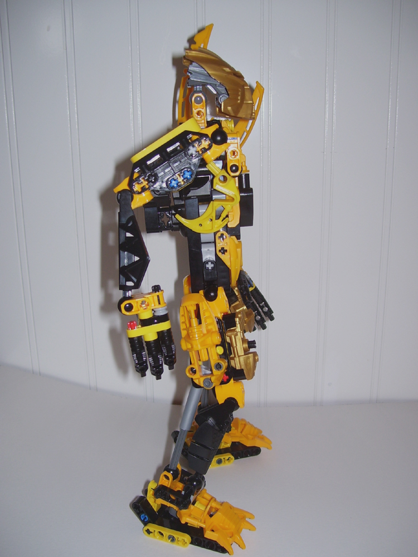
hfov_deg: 39.7
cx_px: 209
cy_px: 278
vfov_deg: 51.4
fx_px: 580
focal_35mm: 36
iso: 80
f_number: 2.7
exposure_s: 1/60
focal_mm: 6
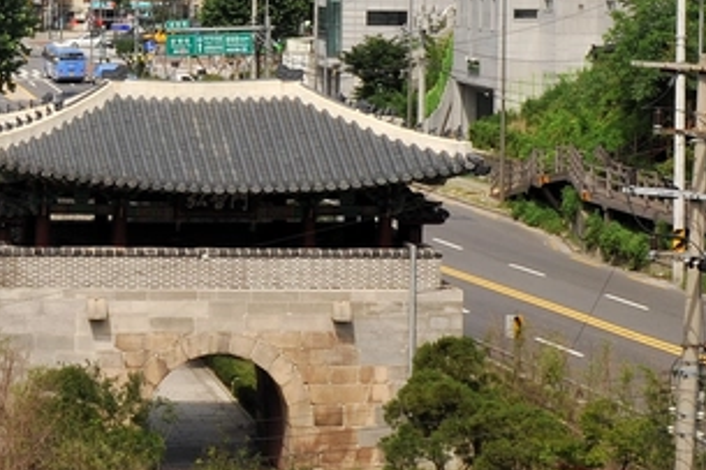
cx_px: -120
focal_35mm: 126
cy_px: 9
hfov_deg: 15.7
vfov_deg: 10.8
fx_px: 2470
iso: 200
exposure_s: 1/100
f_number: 22
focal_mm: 32
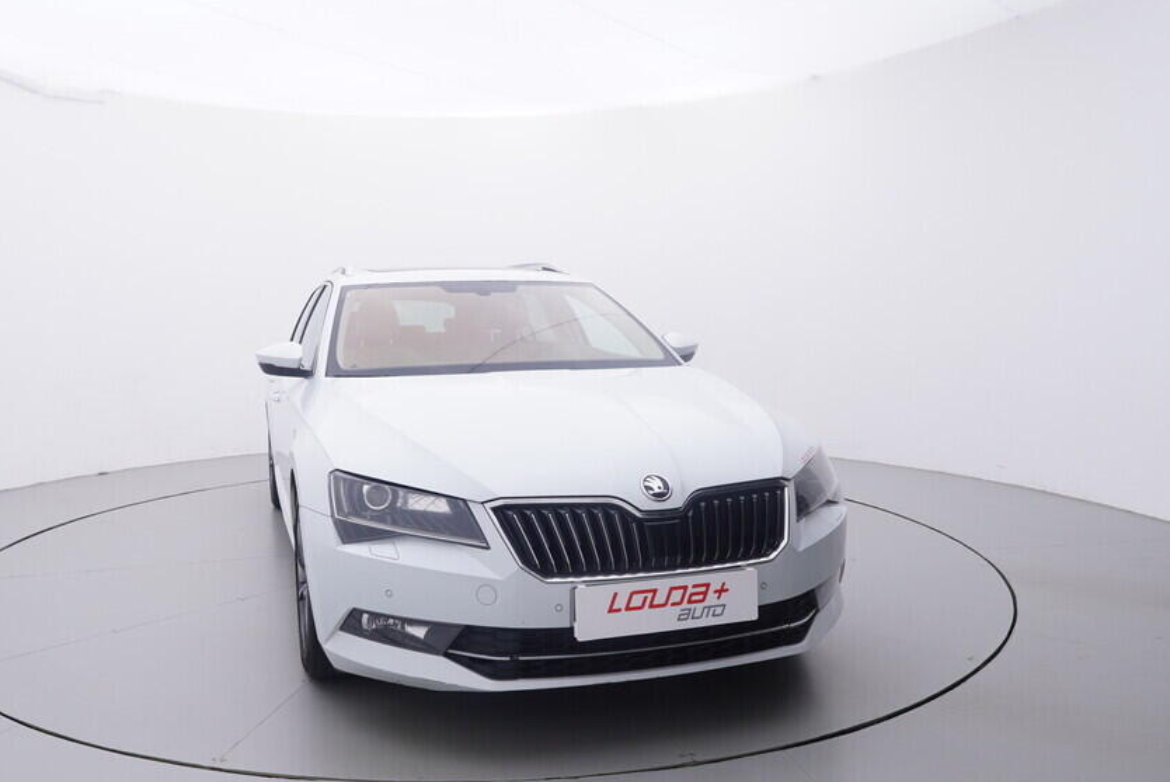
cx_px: 469
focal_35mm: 28
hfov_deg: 65.6
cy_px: 421
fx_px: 898
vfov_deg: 47.0
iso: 200
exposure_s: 1/80
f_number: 5
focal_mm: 15
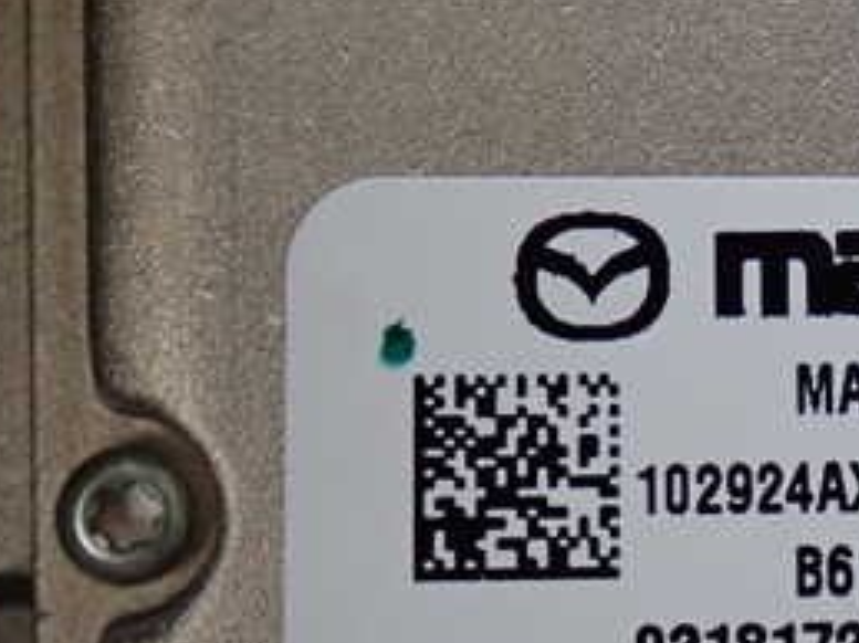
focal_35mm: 109
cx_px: 786
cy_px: 196
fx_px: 2704
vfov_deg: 13.5
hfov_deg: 17.8
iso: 800
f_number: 3.1
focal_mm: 8.4
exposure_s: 1/40
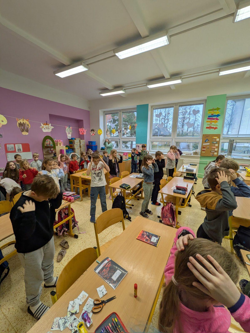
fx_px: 135
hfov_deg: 85.7
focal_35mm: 14
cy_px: 166
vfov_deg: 102.0
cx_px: 125
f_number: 2.2
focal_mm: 1.83
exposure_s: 1/144
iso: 63
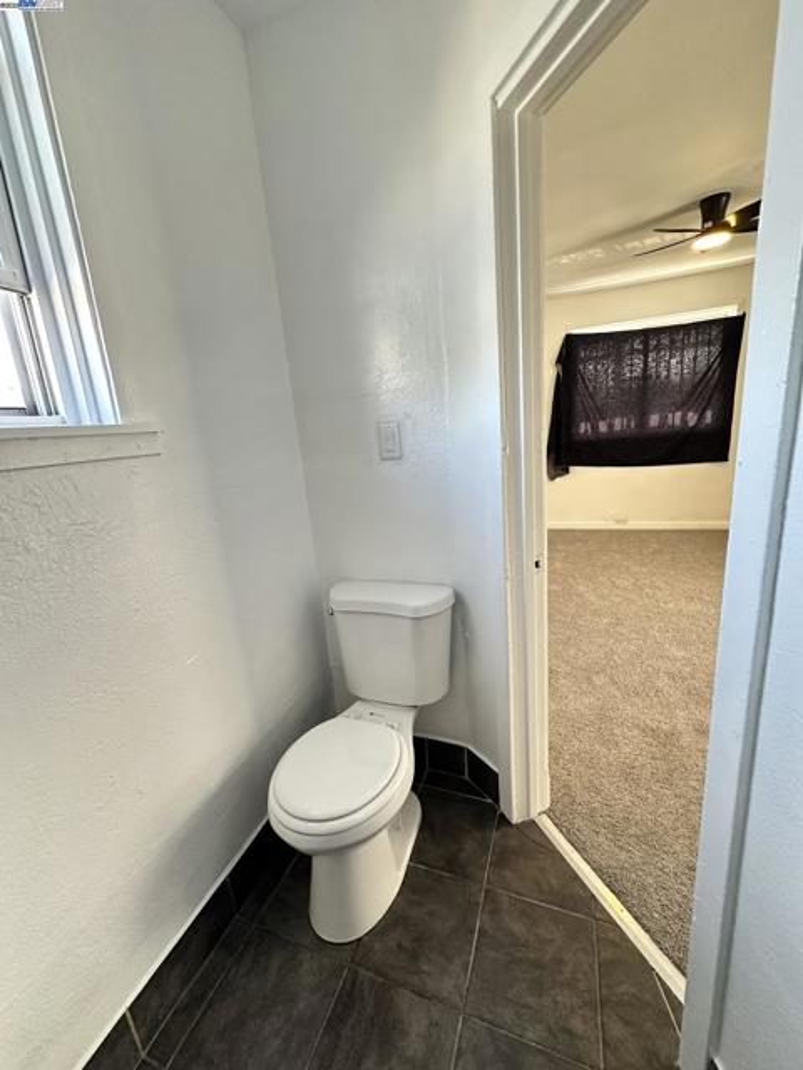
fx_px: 433
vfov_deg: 102.1
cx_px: 402
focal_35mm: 14
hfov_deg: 85.7
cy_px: 535
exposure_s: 1/73
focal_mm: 2.22
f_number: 2.2
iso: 320
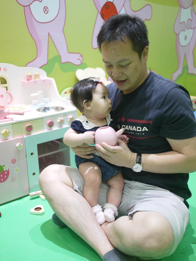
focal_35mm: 40
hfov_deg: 36.0
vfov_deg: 46.8
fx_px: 302
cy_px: 130
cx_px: 98
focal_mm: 20
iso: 200
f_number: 1.7
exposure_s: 1/60
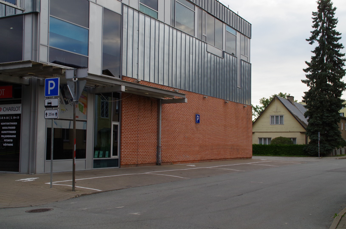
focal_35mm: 42
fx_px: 403
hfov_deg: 46.5
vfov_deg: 31.8
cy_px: 114
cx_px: 173
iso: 500
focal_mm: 28
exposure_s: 1/60
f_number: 11
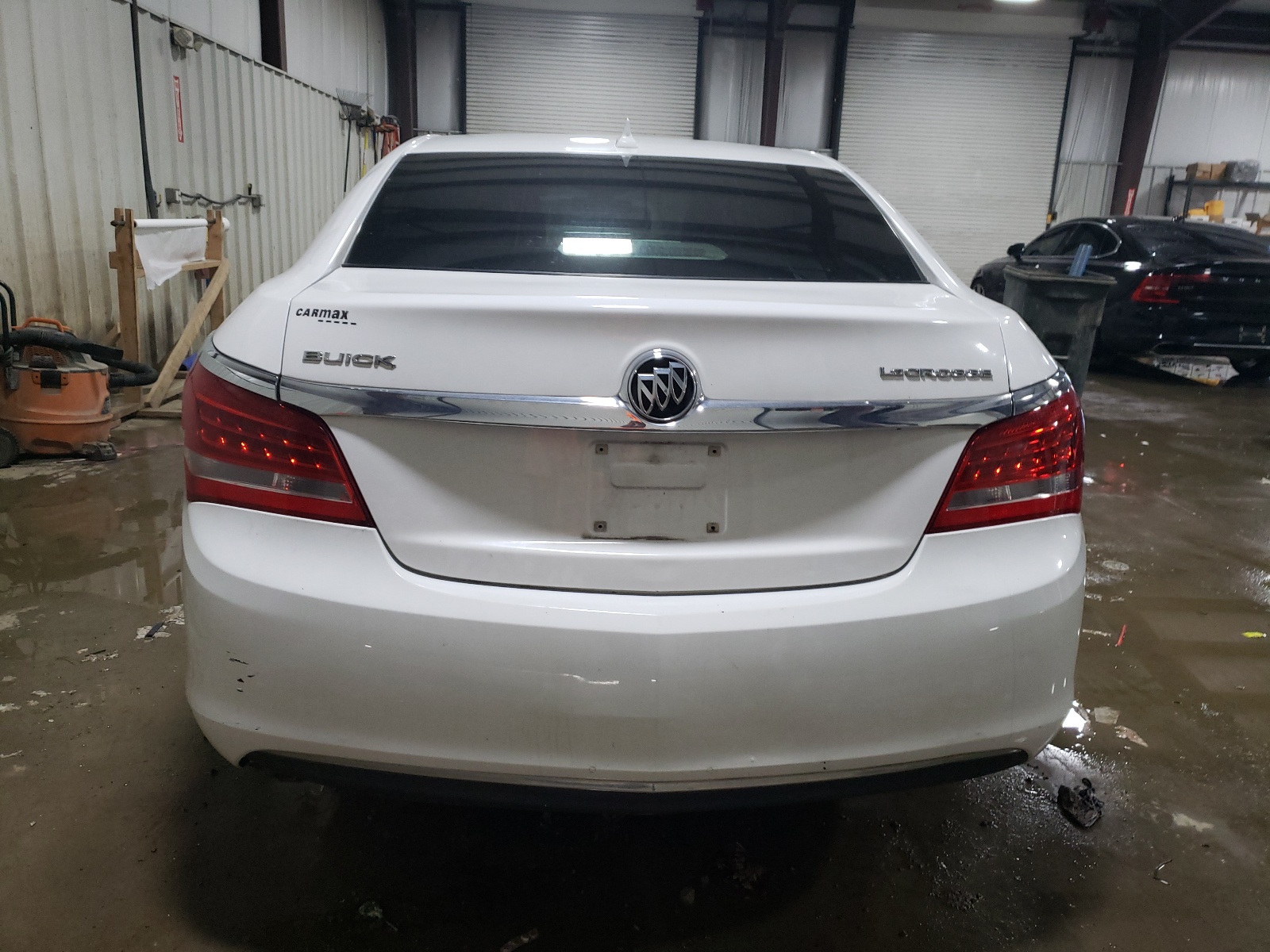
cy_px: 476
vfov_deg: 53.1
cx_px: 635
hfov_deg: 67.3
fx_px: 954
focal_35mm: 26
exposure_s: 1/60.2
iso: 127
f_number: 1.5
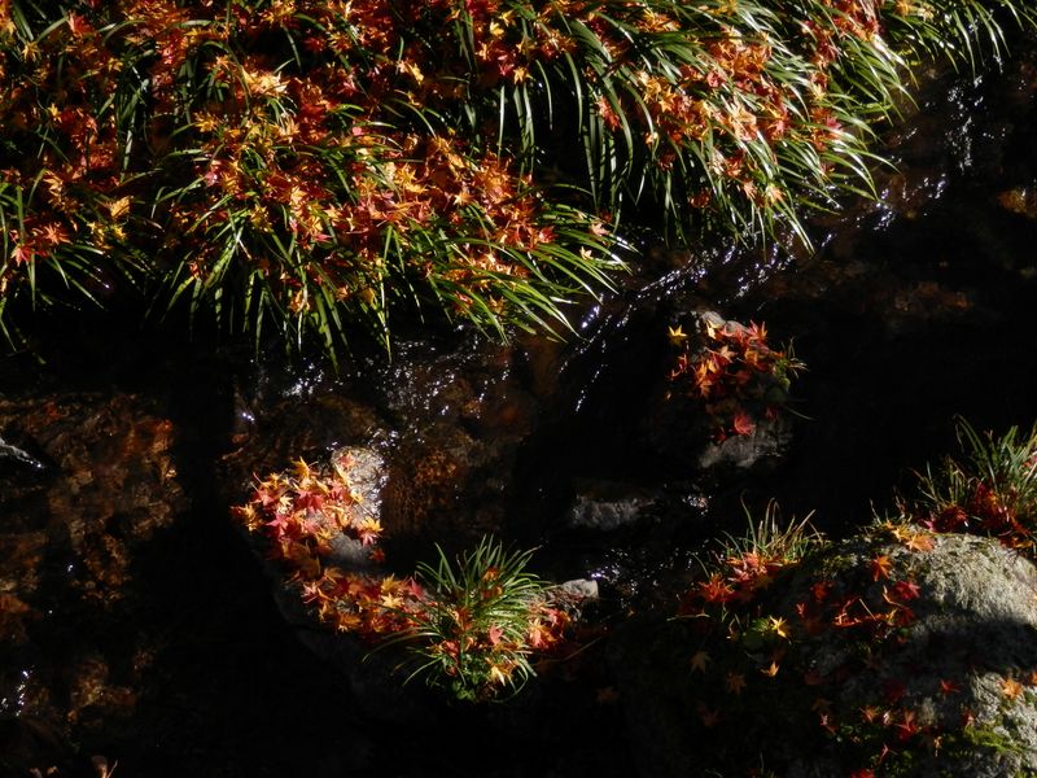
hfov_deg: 26.7
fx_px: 2187
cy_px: 389
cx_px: 518
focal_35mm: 73
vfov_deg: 20.2
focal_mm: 13.1
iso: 80
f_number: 4.5
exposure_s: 1/200
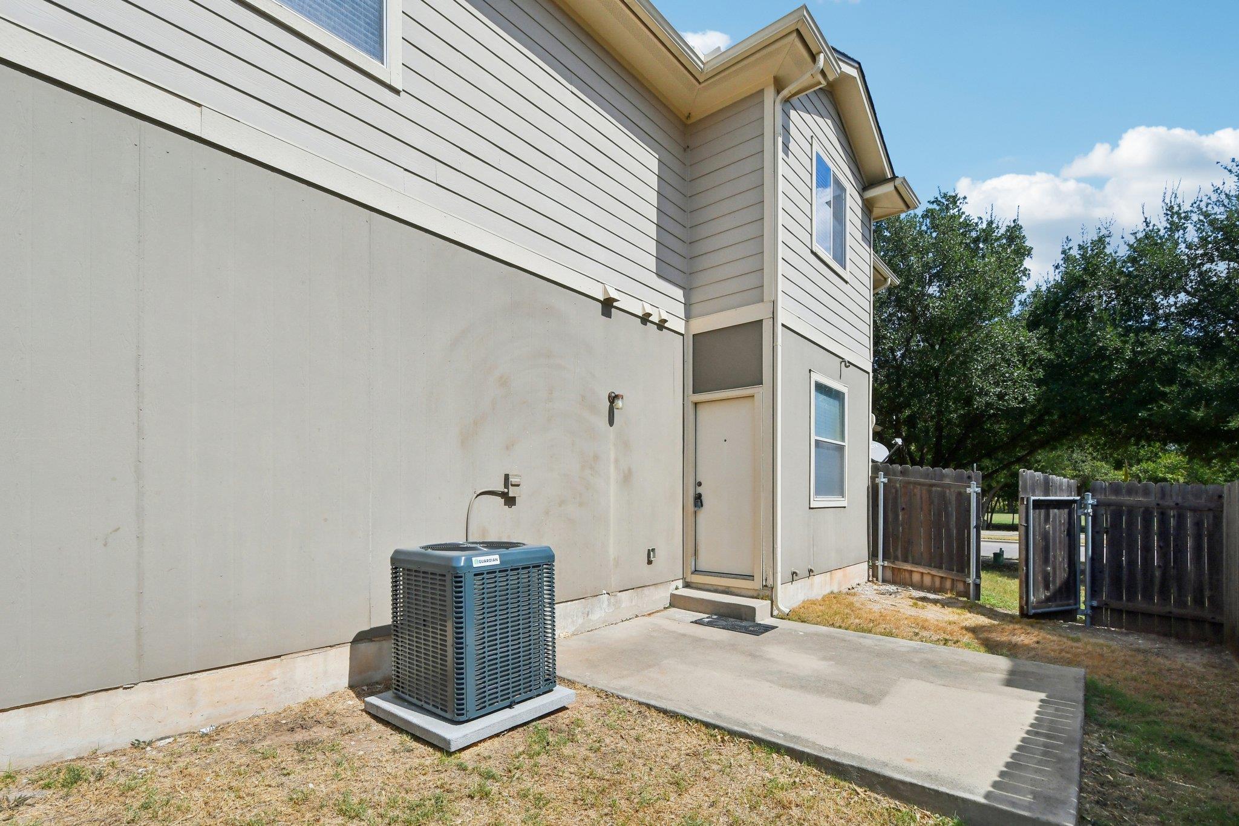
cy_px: 413
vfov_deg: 77.3
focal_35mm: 15
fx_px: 516
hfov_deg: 100.4
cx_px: 620
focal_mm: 10
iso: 400
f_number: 8
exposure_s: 1/2000
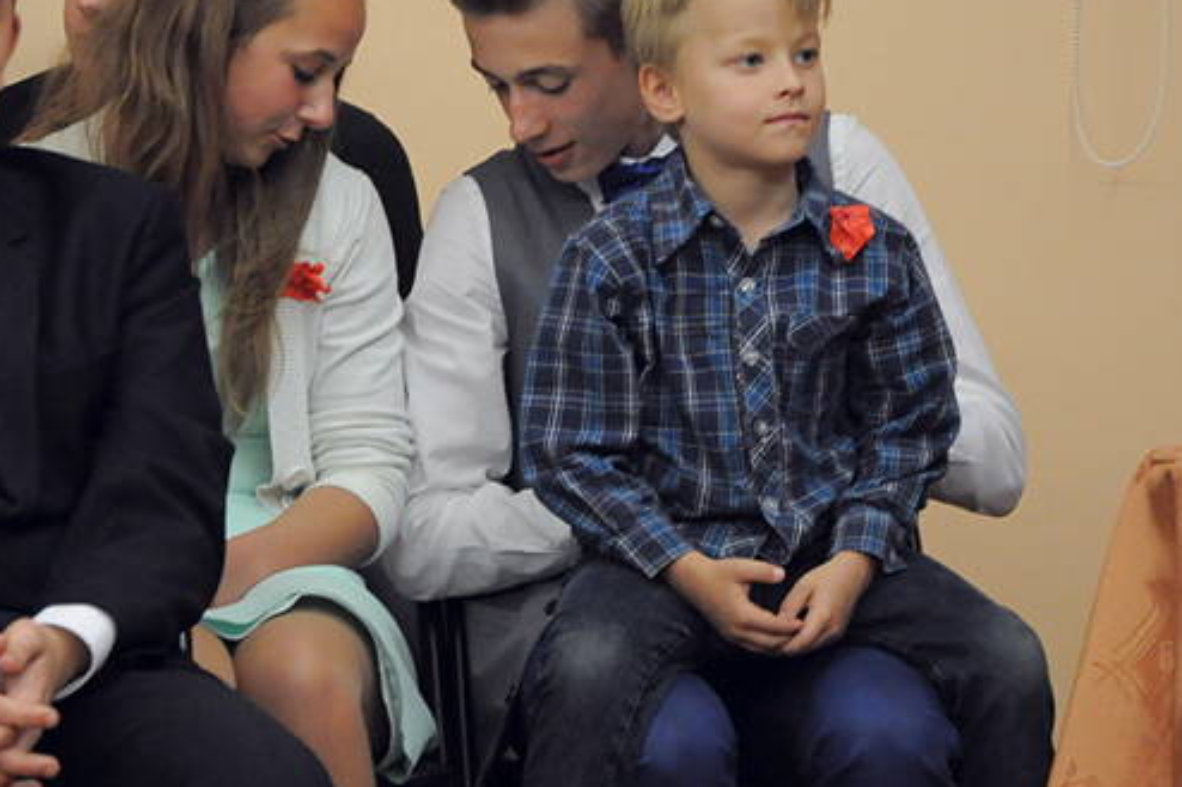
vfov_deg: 5.1
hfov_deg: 7.6
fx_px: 8890
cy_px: 303
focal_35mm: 271
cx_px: 392
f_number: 5.6
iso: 2500
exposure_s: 1/80
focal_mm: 105
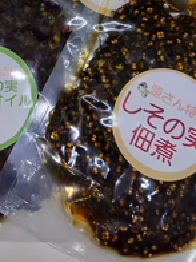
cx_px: 23
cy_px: 19
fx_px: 355
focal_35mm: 47
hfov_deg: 29.7
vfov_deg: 37.4
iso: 122
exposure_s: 1/50
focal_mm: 5.5
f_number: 1.9
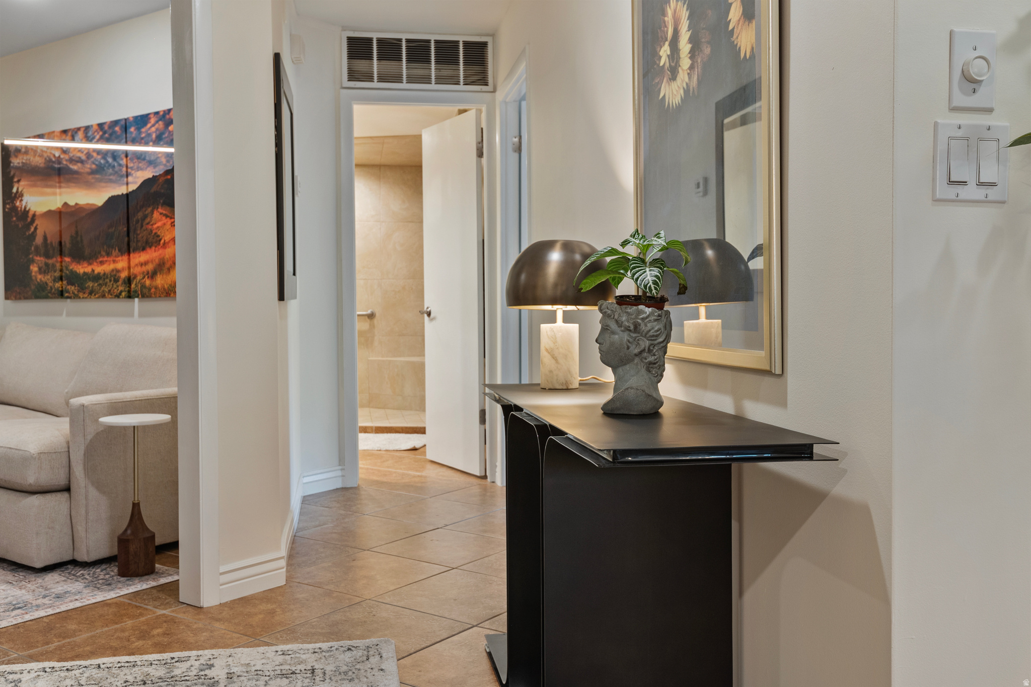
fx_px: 916
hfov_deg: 58.7
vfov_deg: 41.1
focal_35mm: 32
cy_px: 344
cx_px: 516
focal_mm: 32
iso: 800
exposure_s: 1/3
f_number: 8
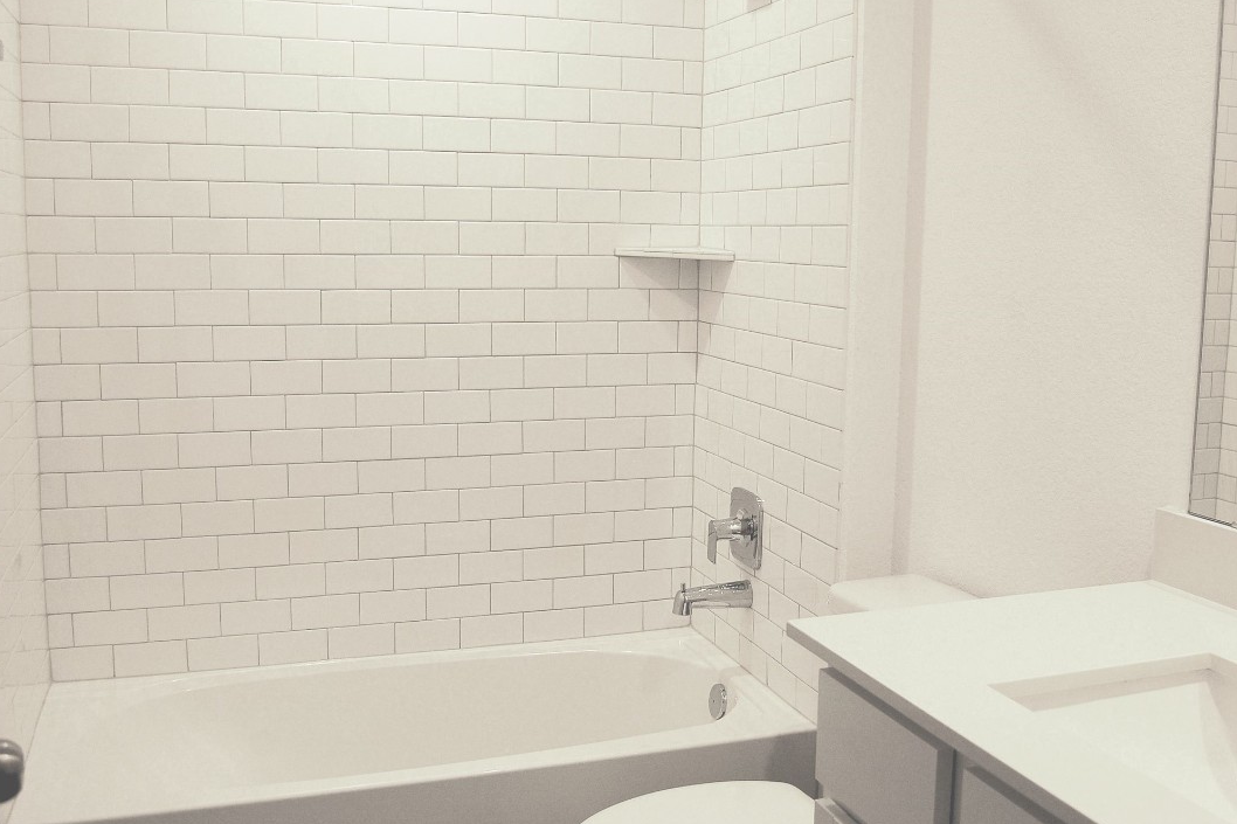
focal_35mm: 36
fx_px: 1237
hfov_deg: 53.1
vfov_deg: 36.9
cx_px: 661
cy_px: 416
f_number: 4.5
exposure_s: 1/80
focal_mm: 22
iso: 400
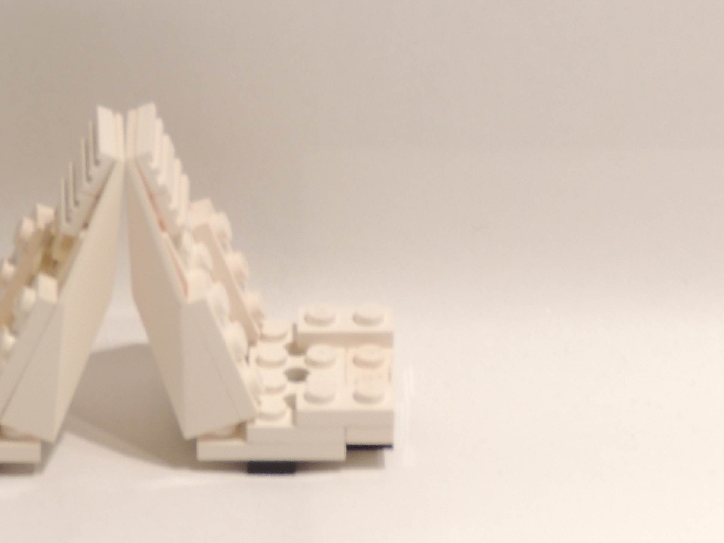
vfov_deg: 4.6
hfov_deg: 6.2
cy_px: 224
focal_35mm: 320
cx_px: 180
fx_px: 6693
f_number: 4.8
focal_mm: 24
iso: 100
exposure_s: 1/2.5
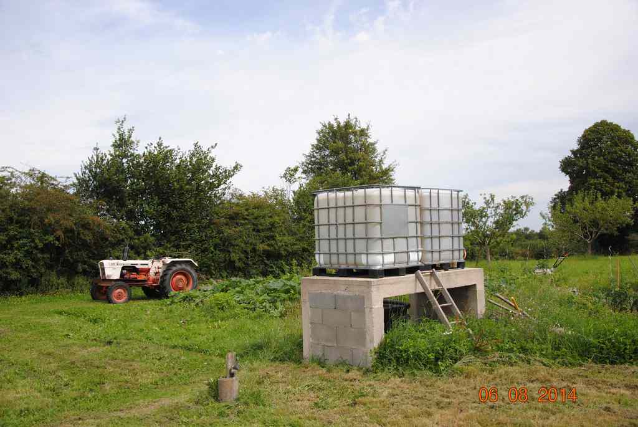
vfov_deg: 40.1
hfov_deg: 57.2
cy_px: 214
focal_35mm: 33
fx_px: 585
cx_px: 319
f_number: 4
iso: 160
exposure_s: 1/1000
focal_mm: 22
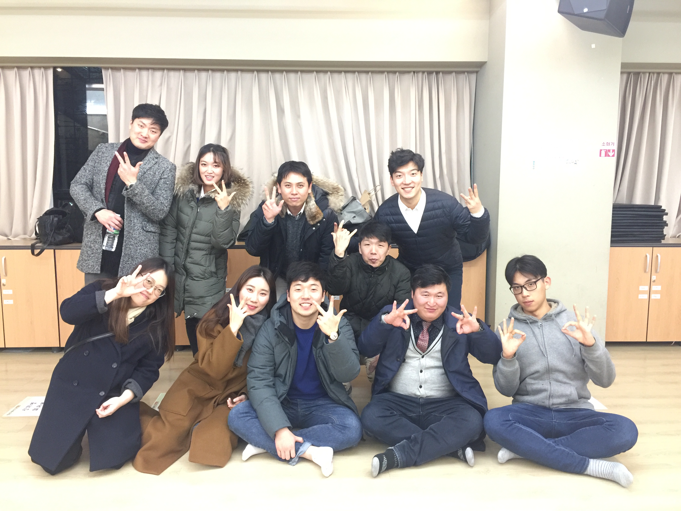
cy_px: 256
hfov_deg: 61.7
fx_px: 571
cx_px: 340
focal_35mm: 29
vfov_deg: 48.2
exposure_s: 1/15
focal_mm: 4.15
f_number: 2.2
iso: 125
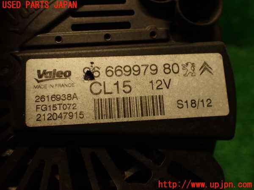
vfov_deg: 46.8
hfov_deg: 60.0
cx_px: 127
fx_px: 220
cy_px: 95
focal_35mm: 30
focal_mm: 5.4
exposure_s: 1/60
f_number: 2.3
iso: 200
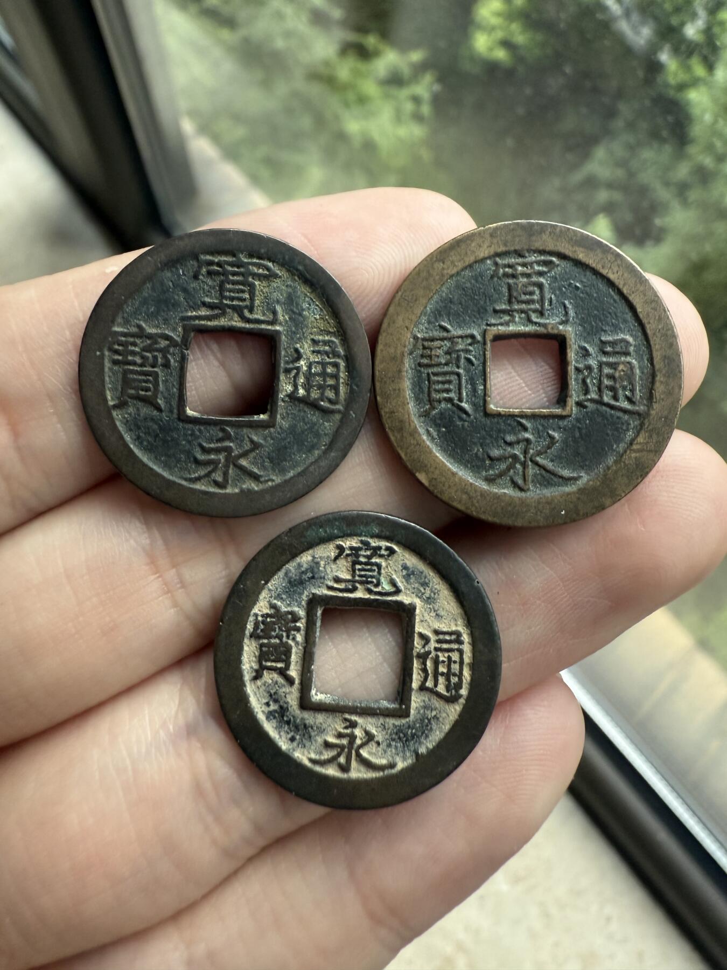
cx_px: 364
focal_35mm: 24
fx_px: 672
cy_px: 485
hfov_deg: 56.8
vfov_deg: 71.6
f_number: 2.2
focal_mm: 2.22
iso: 320
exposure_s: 1/99
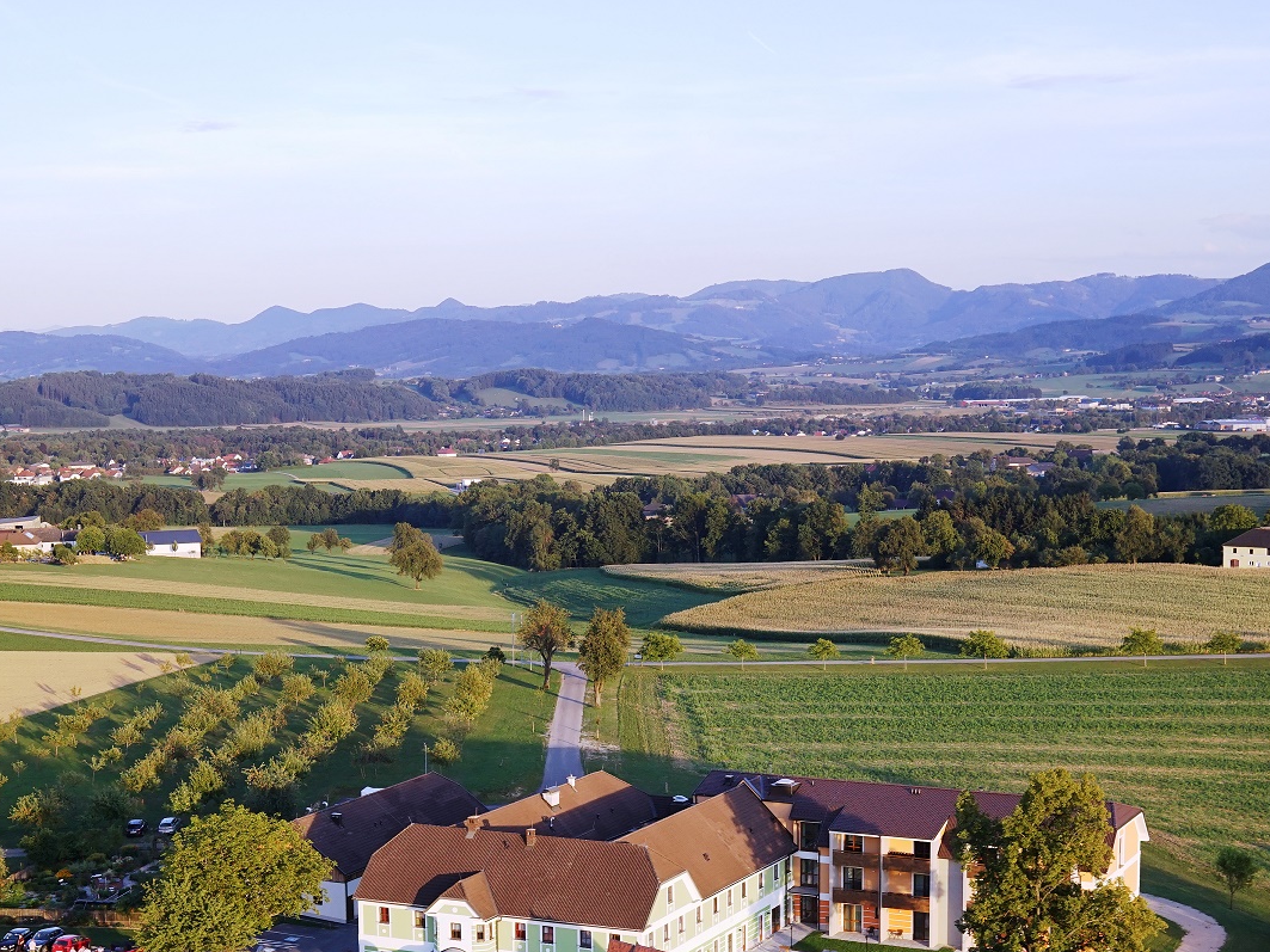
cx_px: 547
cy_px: 714
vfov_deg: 25.4
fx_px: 2091
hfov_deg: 33.7
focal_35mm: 57
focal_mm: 35
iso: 400
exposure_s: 1/320
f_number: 7.1
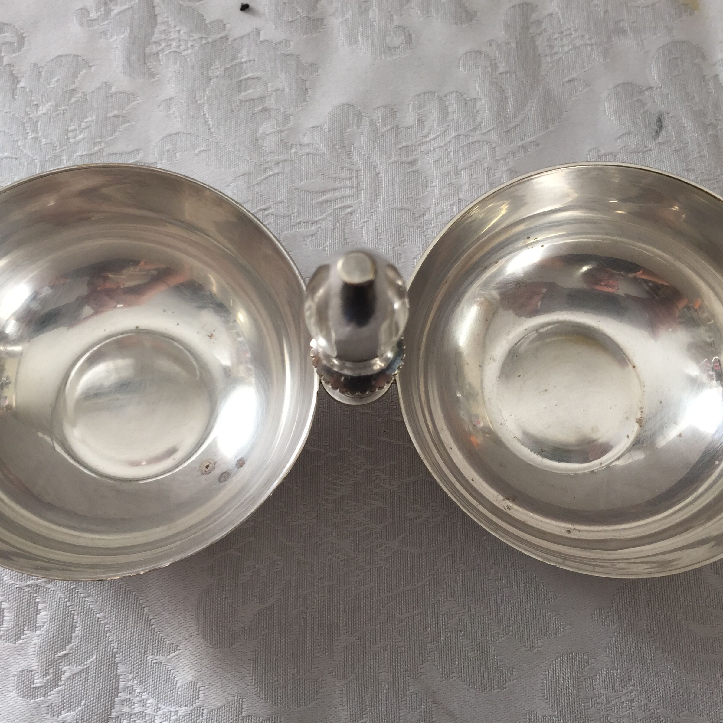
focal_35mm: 35
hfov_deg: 47.2
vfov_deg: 47.2
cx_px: 348
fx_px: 827
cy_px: 360
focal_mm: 4.15
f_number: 2.2
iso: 40
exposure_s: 1/50
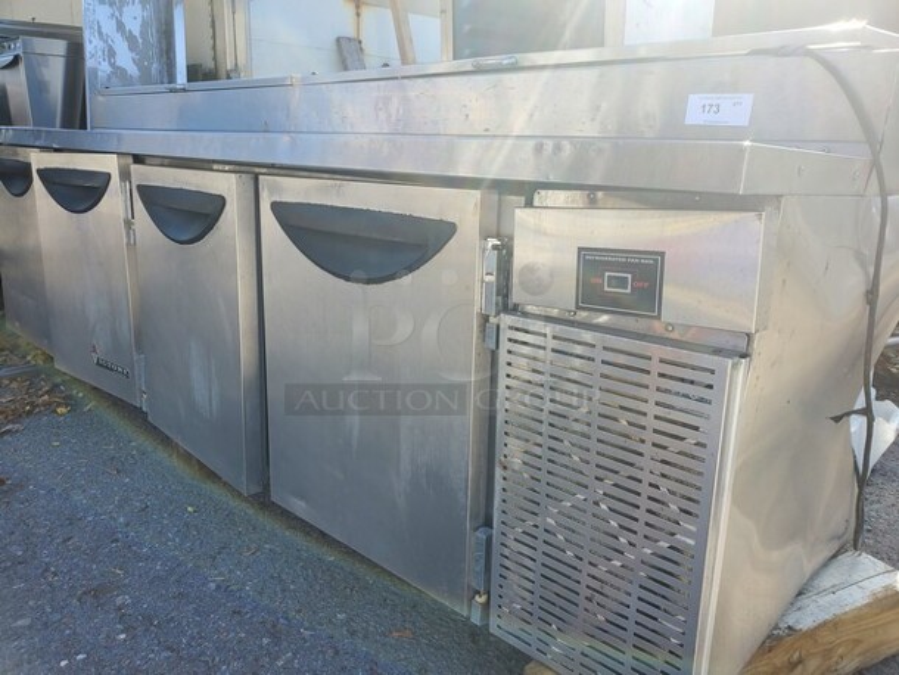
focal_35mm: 26
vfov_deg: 53.1
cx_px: 450
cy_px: 338
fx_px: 676
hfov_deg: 67.3
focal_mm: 4.3
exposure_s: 1/403
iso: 50
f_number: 2.4
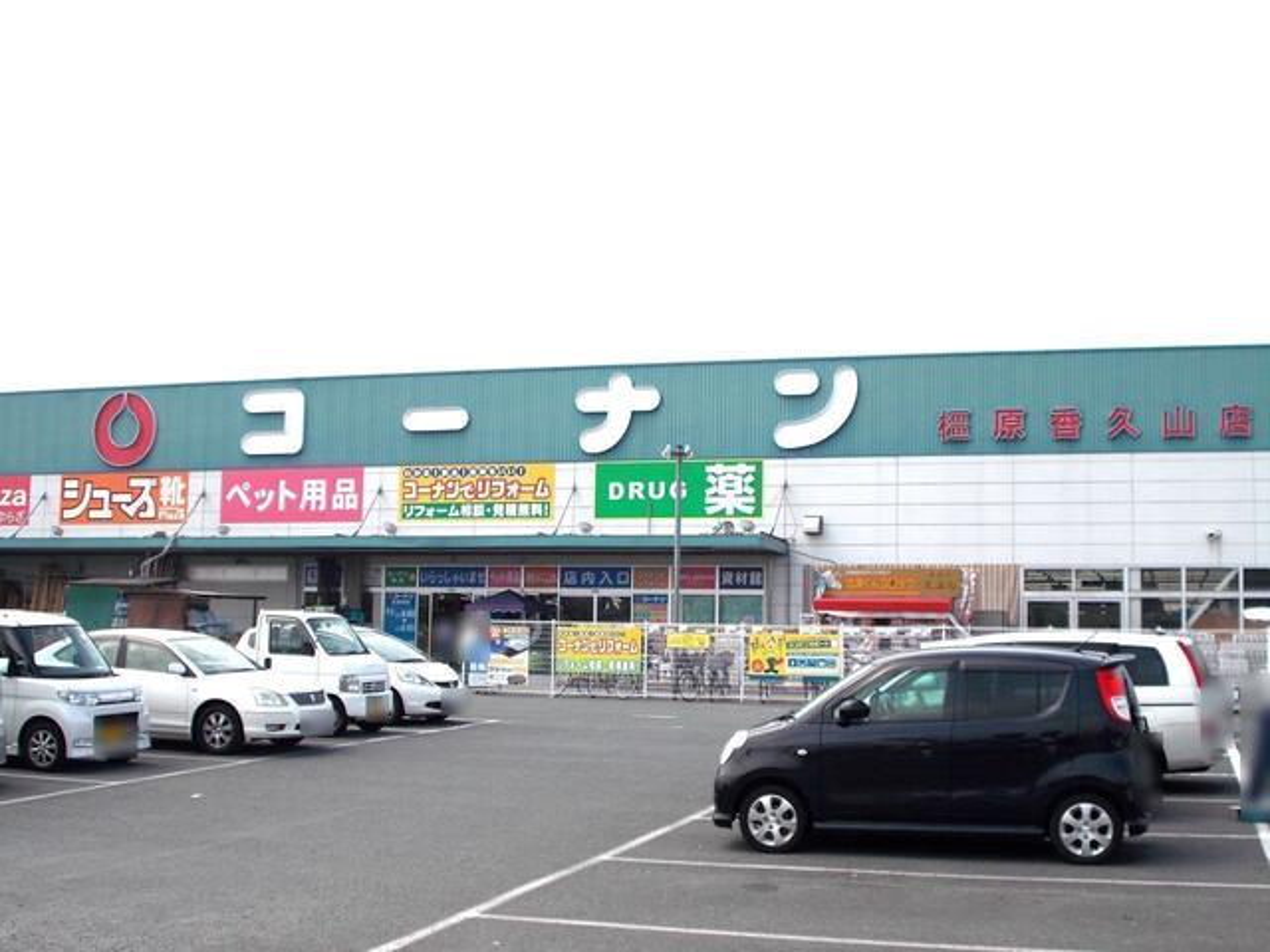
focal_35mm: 44
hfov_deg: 42.9
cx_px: 635
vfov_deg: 32.9
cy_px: 476
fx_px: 1614
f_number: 10.6
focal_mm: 7.9
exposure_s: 1/160
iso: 80
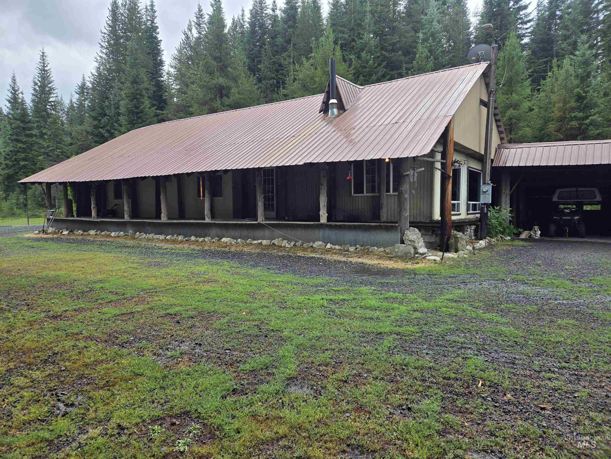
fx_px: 406
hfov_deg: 73.9
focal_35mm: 23
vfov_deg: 58.9
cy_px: 230
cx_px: 306
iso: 25
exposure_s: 1/673
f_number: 1.8
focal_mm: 5.4
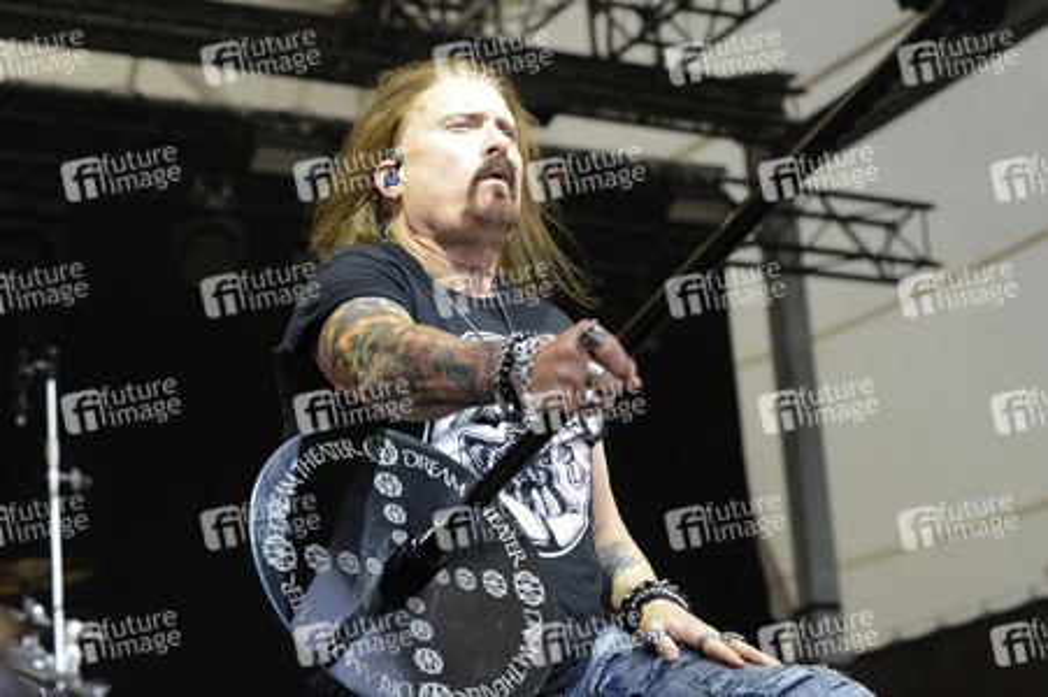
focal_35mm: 70
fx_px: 2036
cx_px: 524
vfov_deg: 19.4
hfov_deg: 28.9
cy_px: 348
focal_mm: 70
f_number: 4.5
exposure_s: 1/640
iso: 1000
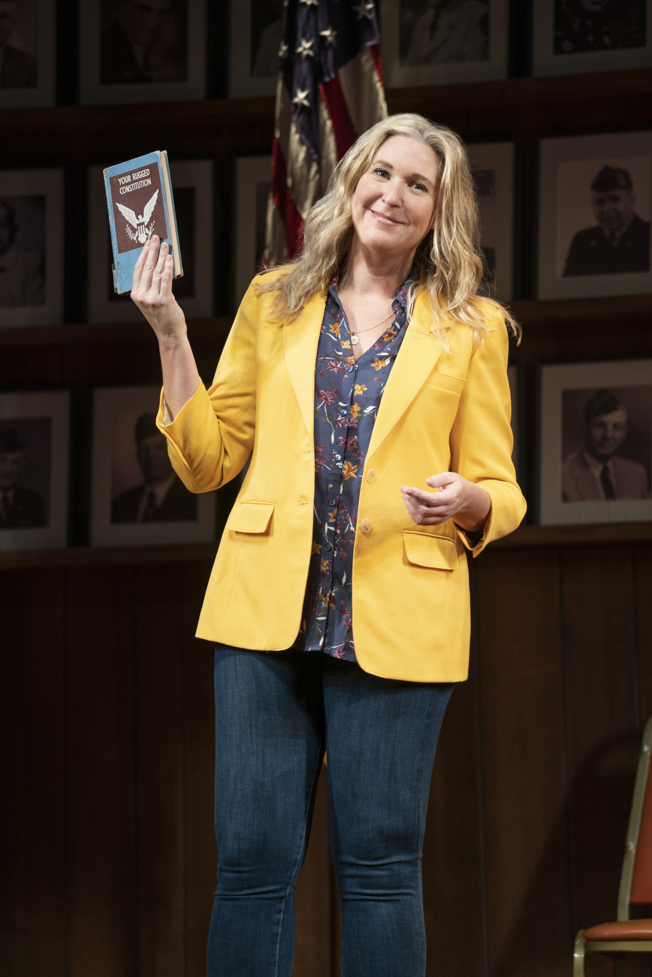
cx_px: 326
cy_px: 488
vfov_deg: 10.3
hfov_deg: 6.9
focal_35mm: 200
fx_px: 5433
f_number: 4
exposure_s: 1/250
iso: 1600
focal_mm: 200
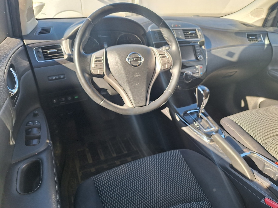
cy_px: 104
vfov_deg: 58.9
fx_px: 185
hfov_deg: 73.9
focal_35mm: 23
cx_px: 139
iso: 40
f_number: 1.8
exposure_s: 1/201
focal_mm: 5.54
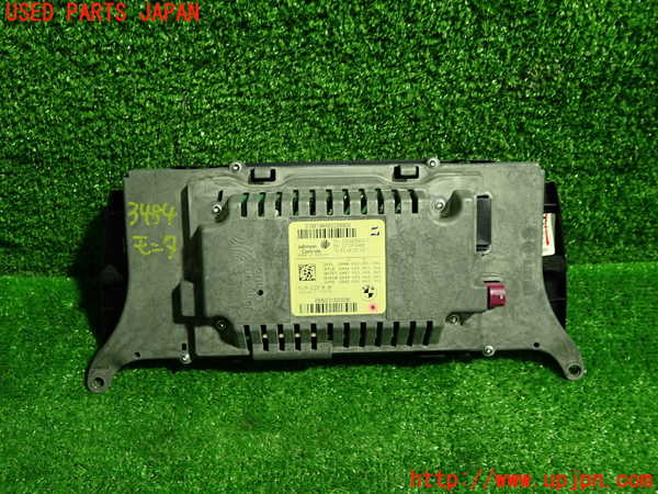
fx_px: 570
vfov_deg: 46.8
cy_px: 247
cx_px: 329
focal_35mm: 30
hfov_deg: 60.0
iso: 250
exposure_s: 1/30
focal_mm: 5.4
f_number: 2.3
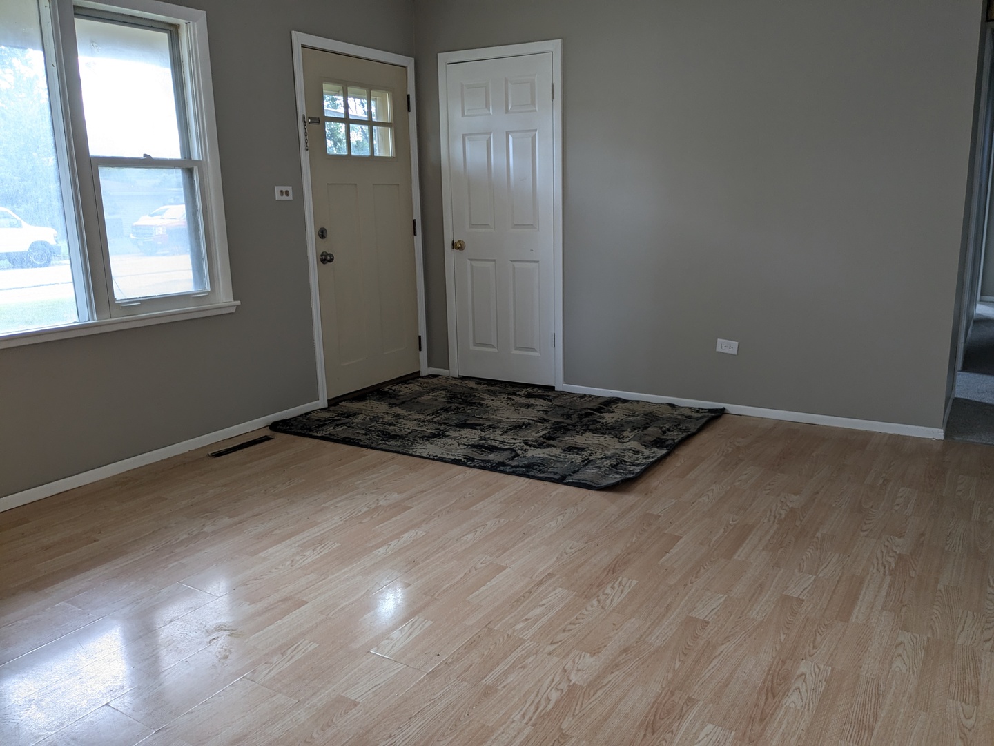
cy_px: 373
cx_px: 497
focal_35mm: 27
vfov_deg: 51.4
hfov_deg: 65.3
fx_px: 775
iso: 41
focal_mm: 4.38
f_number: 1.73
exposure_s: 1/40
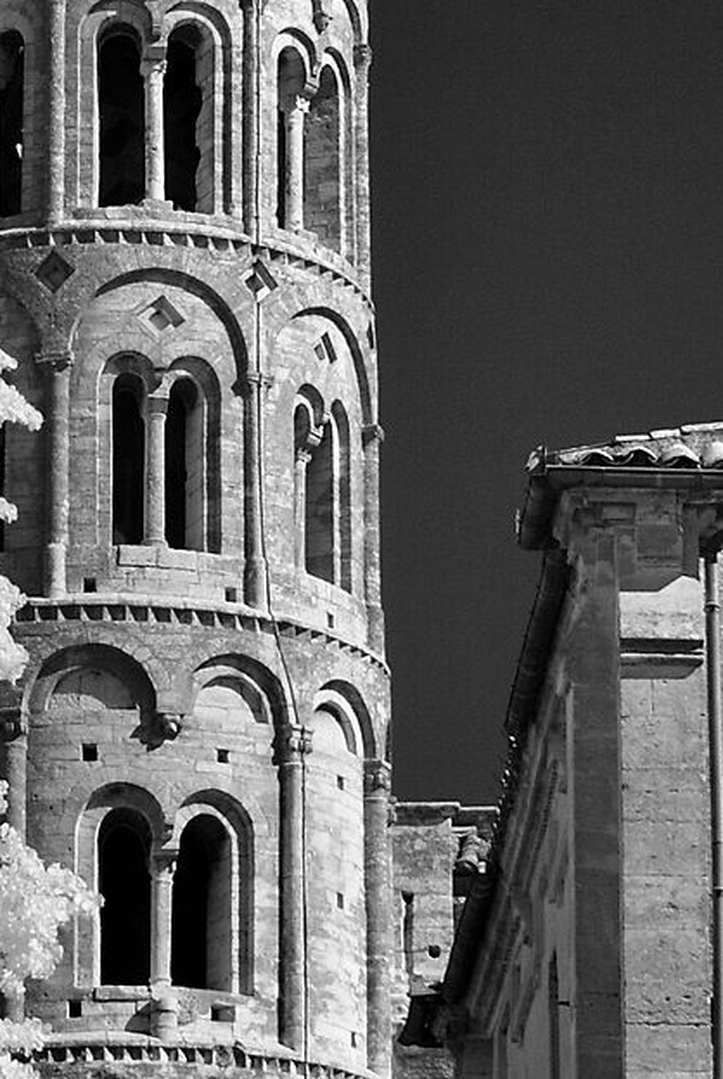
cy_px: 531
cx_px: 29
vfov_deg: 10.2
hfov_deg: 6.8
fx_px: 6062
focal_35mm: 202
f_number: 7.1
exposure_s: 1/200
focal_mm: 35
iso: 100
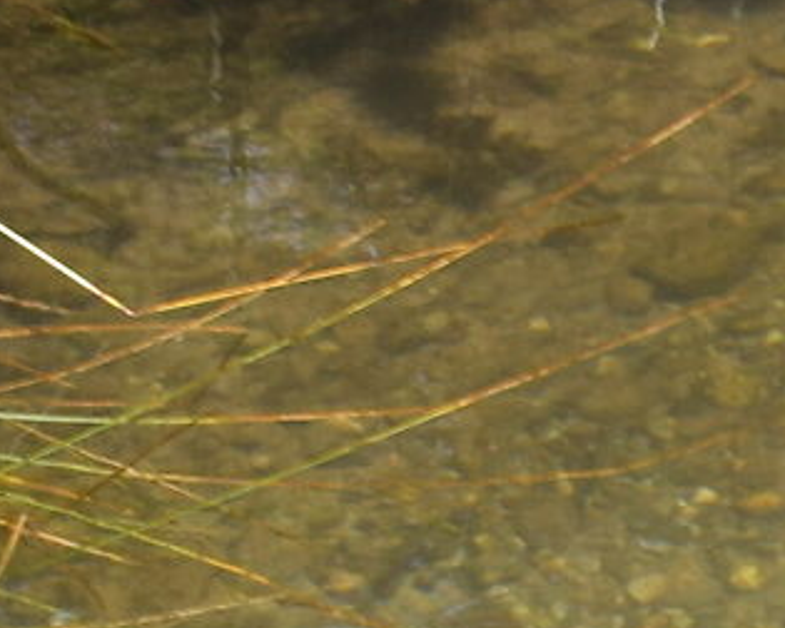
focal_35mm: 279
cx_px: 2382
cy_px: 1622
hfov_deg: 6.3
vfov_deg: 5.3
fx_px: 6482
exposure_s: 1/250
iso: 400
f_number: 8
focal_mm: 26
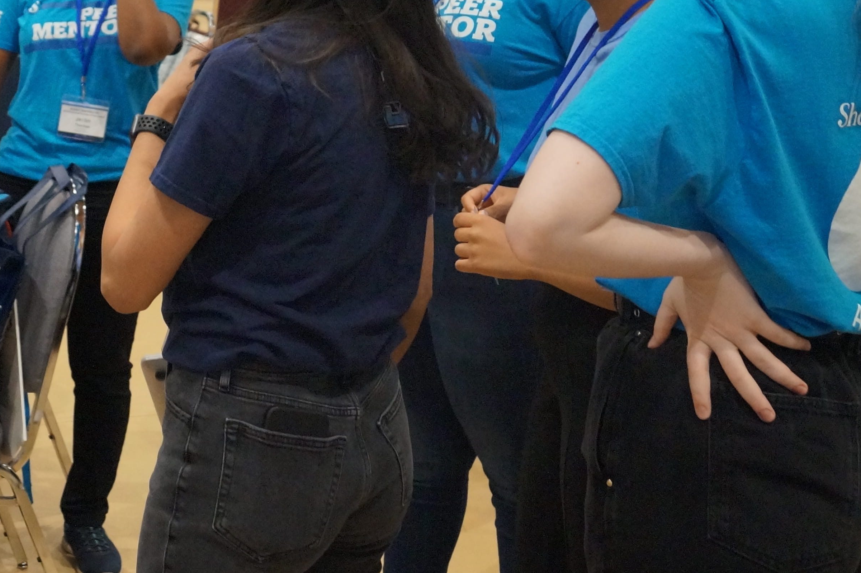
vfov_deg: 17.9
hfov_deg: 26.4
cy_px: 71
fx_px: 1793
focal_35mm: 75
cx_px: 150
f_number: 4
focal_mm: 22
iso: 2000
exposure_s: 1/160
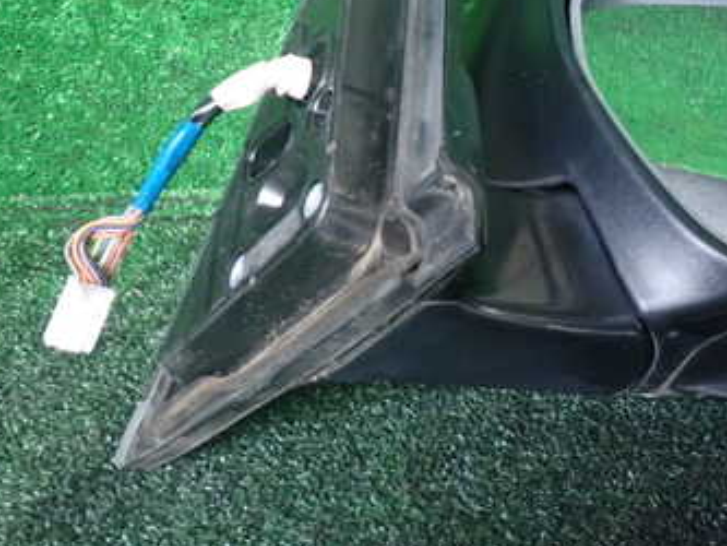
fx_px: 945
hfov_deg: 39.7
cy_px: 90
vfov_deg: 31.2
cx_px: 622
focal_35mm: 45
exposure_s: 1/30
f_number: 2
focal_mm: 4.5
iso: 640
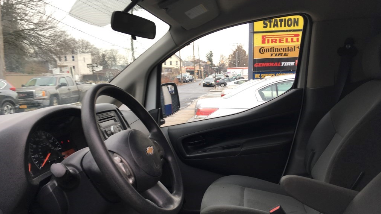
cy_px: 127
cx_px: 190
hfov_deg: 61.0
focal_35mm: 32
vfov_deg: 36.6
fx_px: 323
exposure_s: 1/124
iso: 25
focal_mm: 4.15
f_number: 2.2
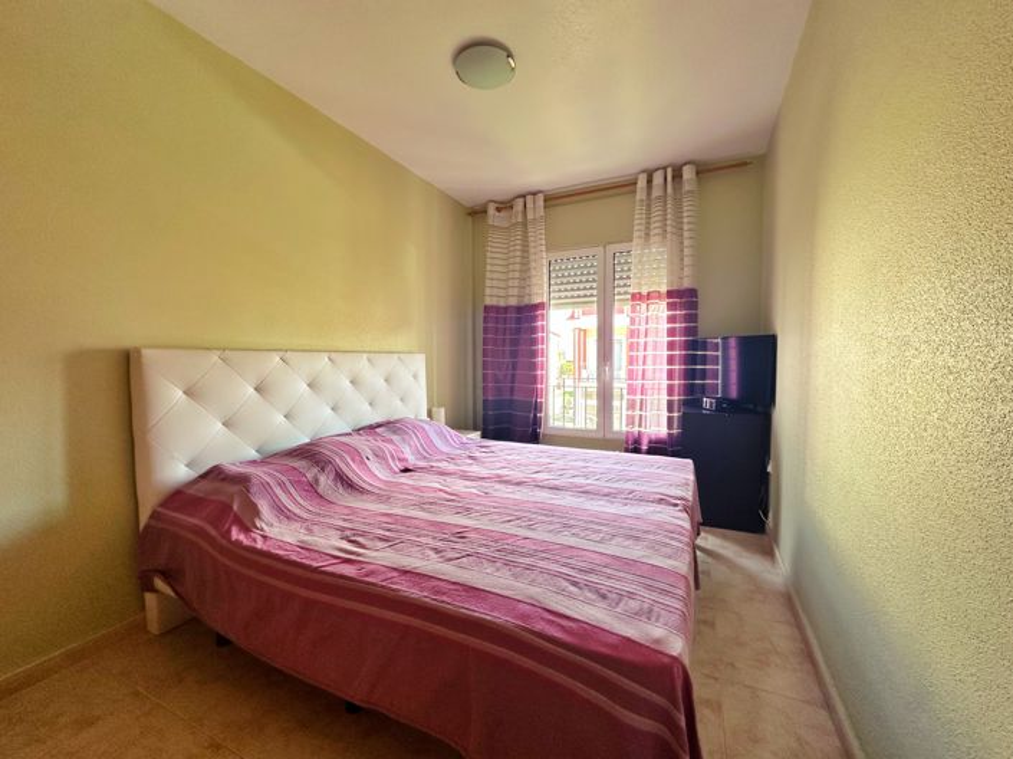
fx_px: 409
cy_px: 380
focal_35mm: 14
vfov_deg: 85.6
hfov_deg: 102.1
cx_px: 506
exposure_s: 1/99
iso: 125
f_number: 2.2
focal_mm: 2.22
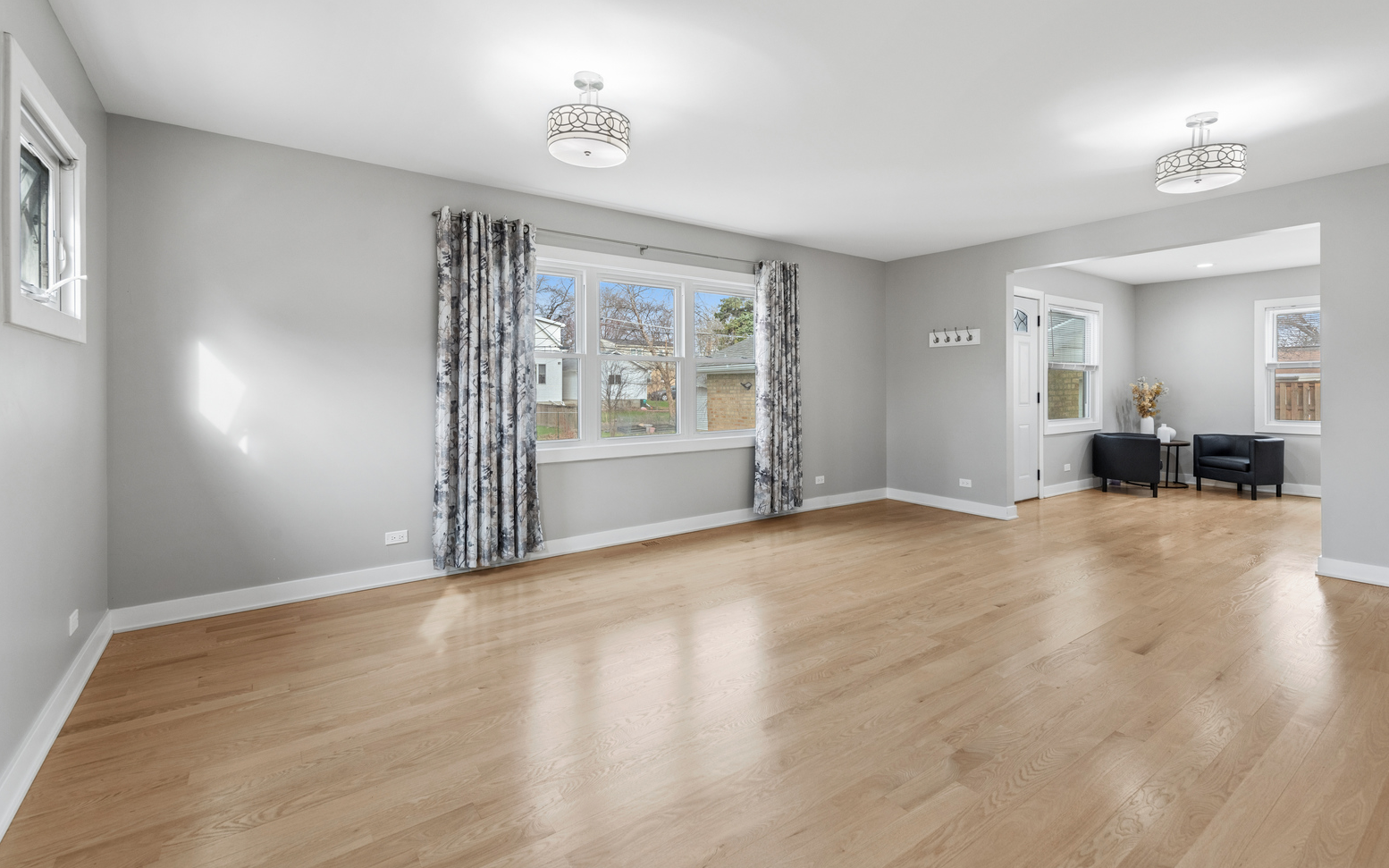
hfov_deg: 94.3
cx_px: 713
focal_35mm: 17
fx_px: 643
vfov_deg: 67.9
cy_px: 394
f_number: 8
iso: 400
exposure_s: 1/125
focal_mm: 16
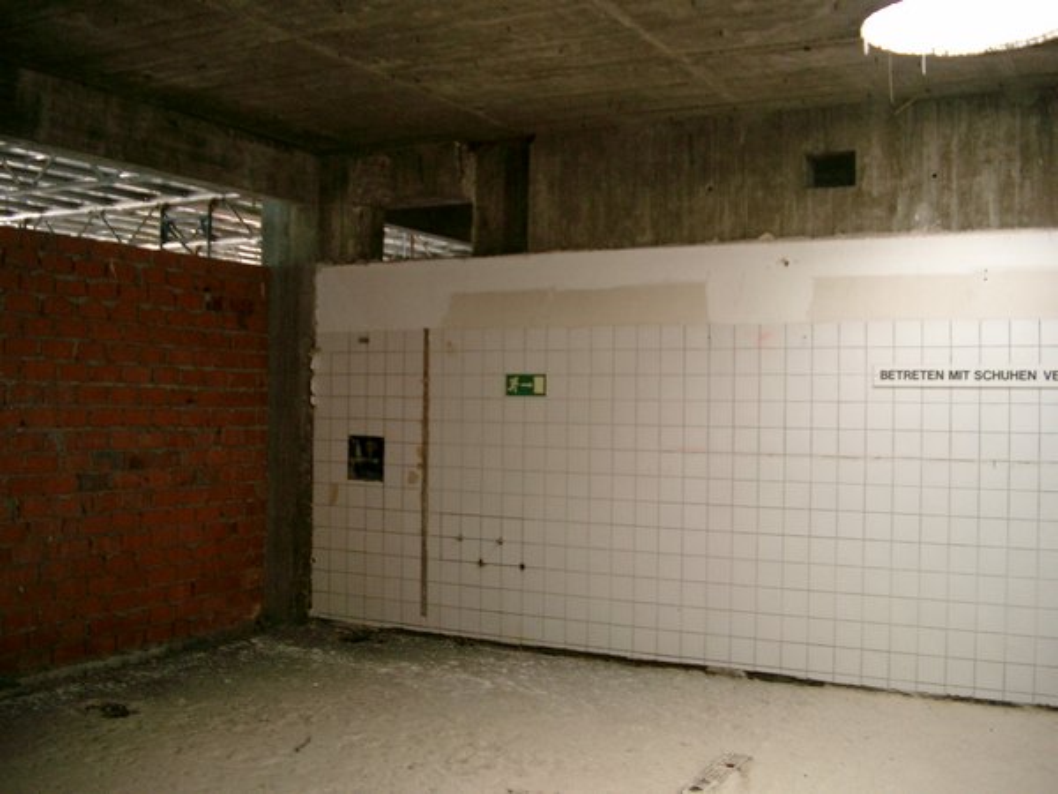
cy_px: 397
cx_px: 529
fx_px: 1131
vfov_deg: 38.7
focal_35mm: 37
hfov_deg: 50.1
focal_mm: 7.6
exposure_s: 1/15
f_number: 2.6
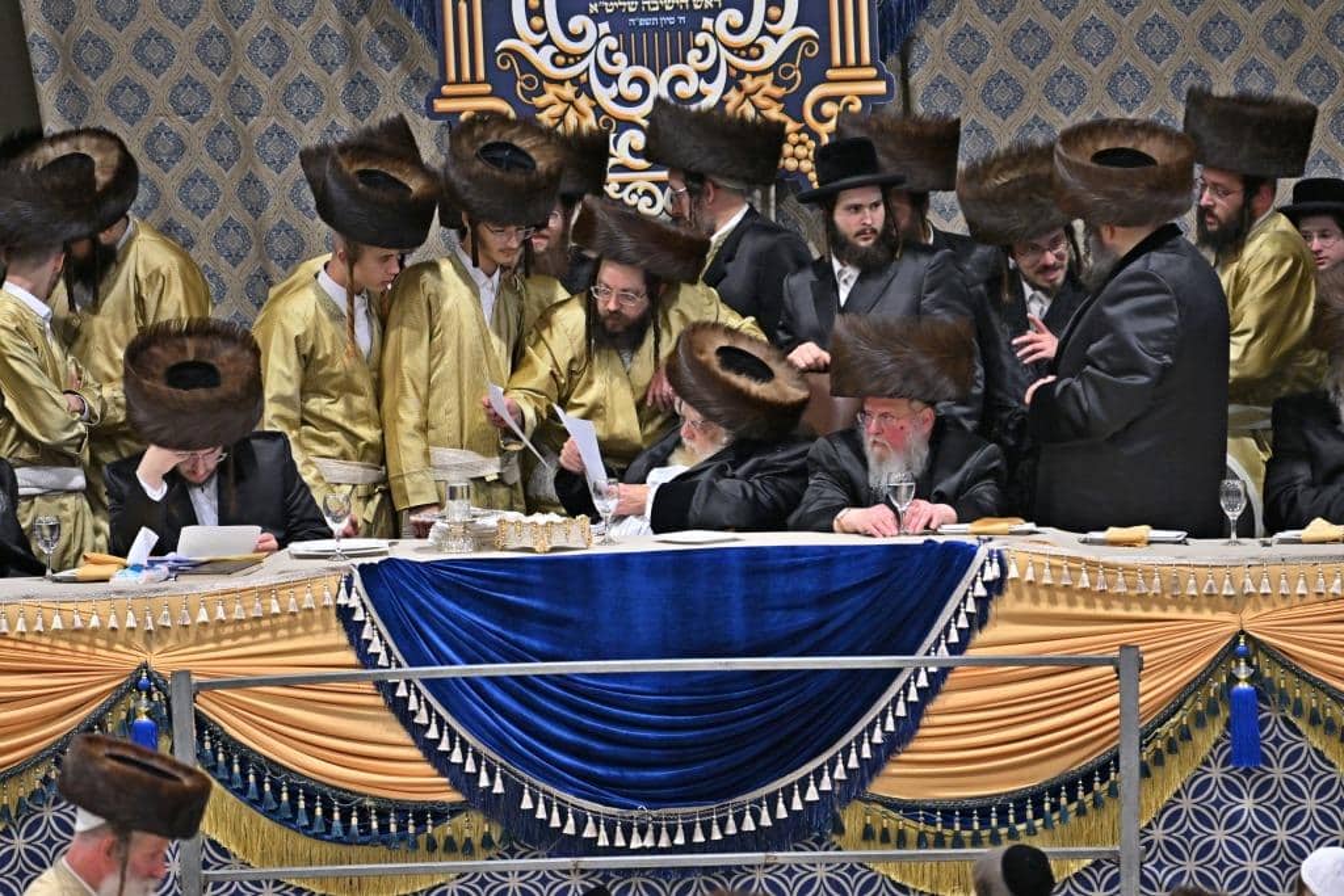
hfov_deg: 6.9
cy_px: 448
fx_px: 11201
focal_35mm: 300
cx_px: 672
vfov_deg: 4.6
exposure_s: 1/250
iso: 500
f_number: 2.8
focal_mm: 200
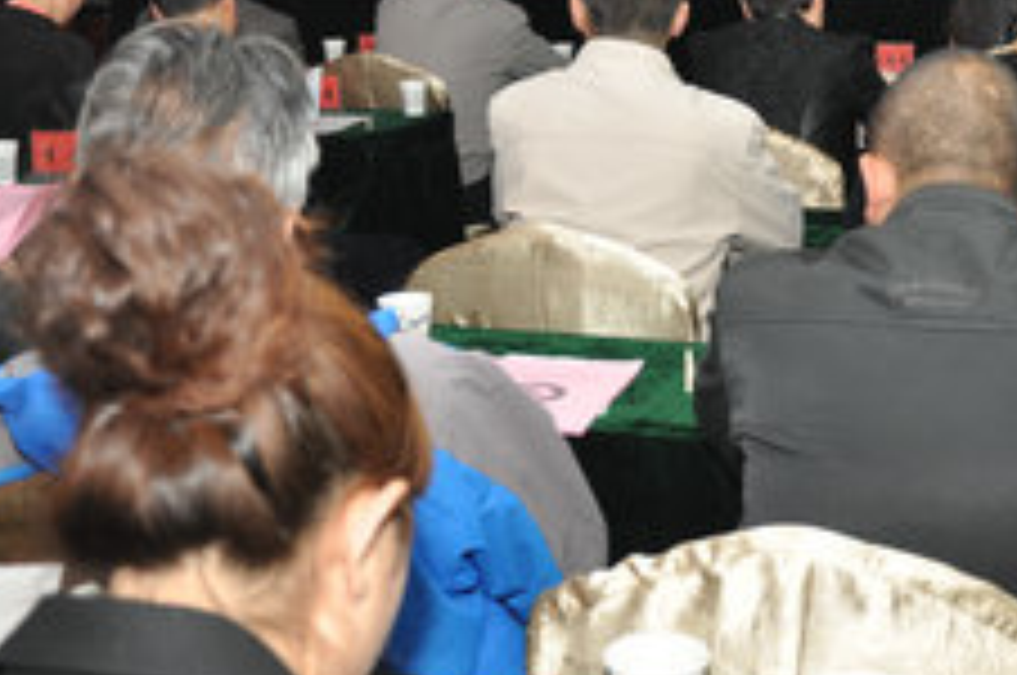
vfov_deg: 19.5
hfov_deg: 29.1
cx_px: 670
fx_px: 1946
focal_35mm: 69
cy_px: 148
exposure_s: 1/60
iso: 200
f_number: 4
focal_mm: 26
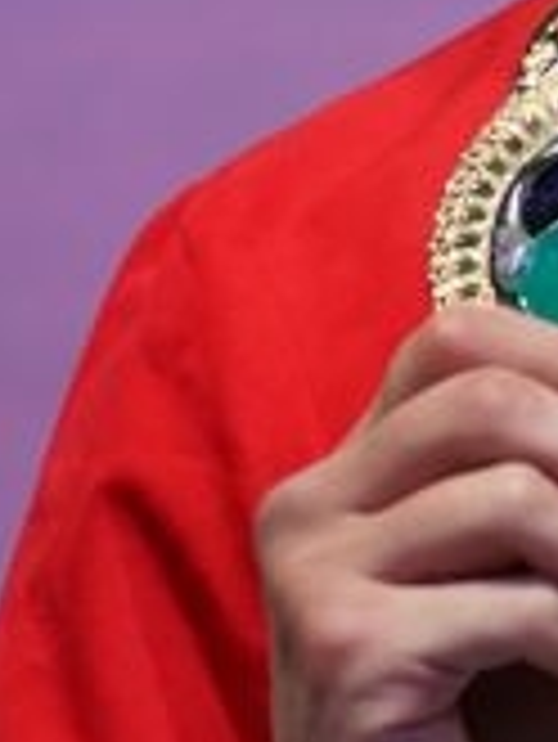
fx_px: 29965
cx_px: 994
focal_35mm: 1396
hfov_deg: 1.1
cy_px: 454
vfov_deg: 1.4
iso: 500
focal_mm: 200
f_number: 2.8
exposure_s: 1/250
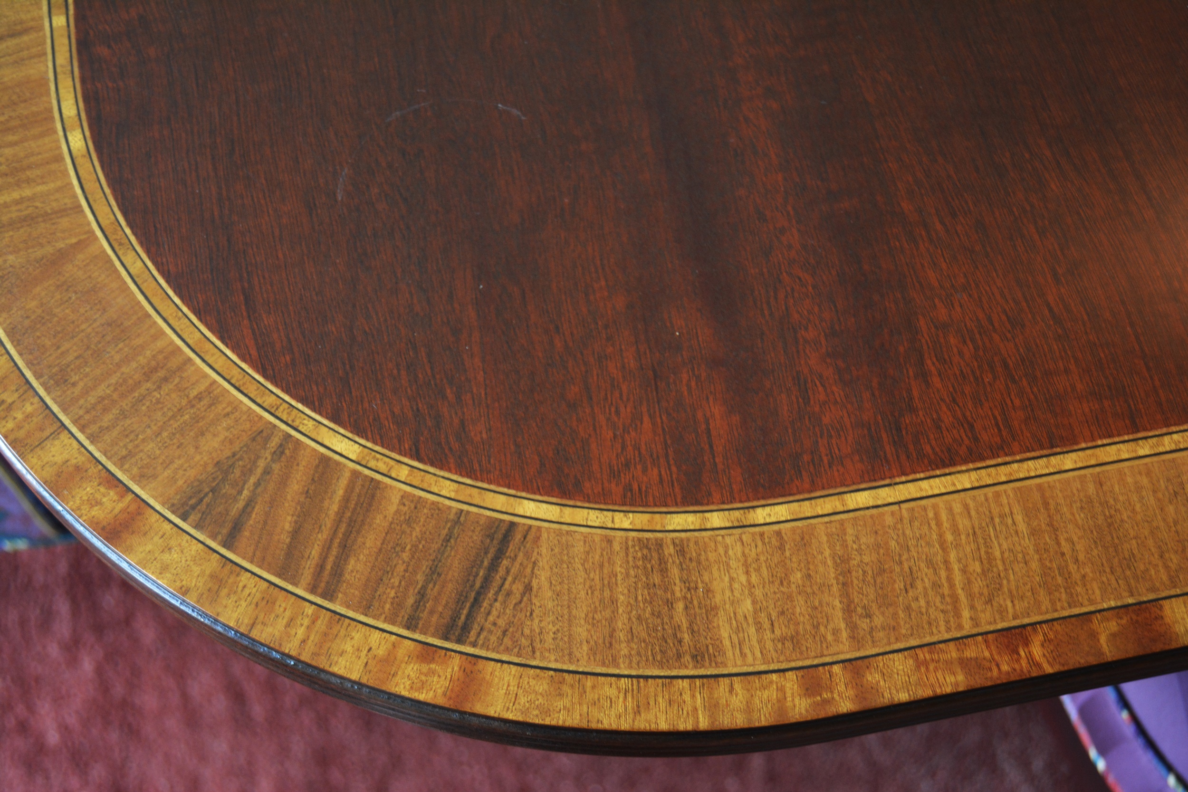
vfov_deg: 28.1
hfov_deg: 41.1
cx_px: 594
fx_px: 1584
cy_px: 396
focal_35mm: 48
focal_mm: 32
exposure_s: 1/60
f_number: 4.5
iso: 800
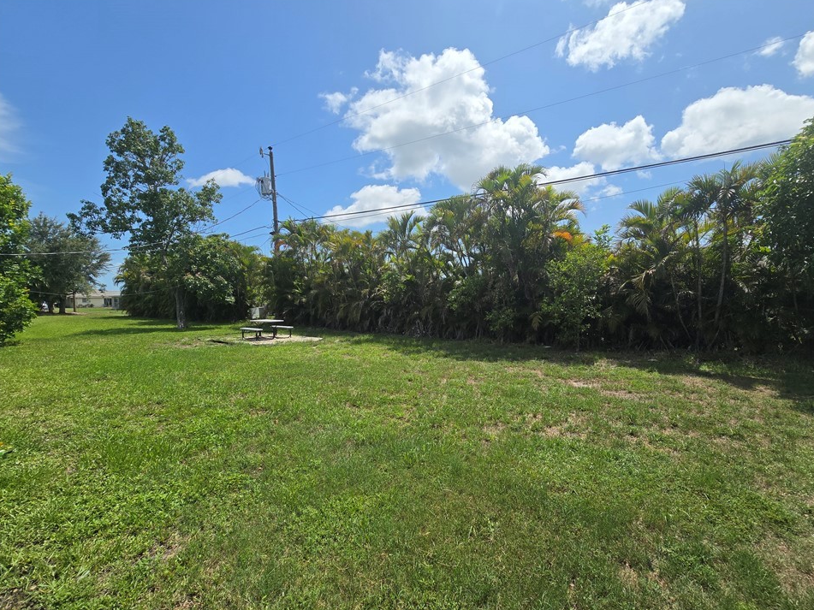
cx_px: 429
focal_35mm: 14
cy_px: 317
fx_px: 329
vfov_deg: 85.6
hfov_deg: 102.0
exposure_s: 1/3363
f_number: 2.2
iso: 50
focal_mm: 2.2
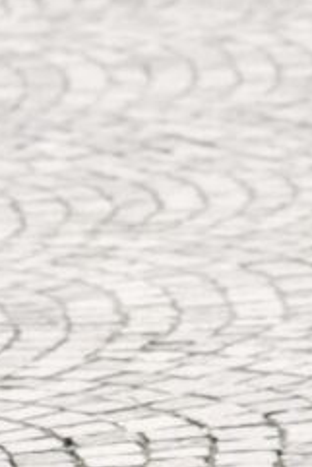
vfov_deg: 6.1
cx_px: 619
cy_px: -287
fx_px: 4348
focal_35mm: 335
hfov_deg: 4.1
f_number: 4
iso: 320
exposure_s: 1/800
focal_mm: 79
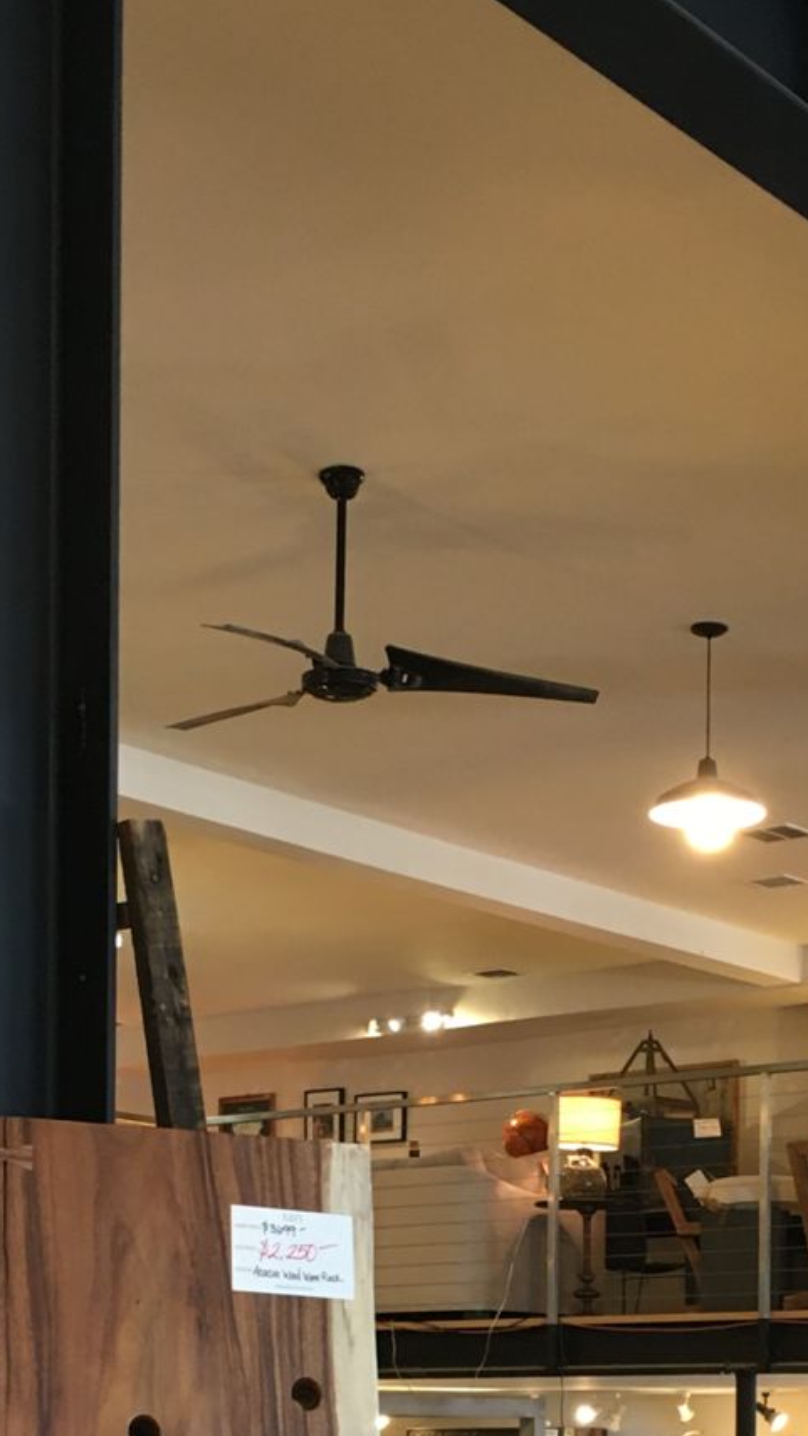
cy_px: 1374
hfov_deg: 17.4
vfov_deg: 29.0
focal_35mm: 69
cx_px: 549
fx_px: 2628
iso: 100
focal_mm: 4.15
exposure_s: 1/30
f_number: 2.2
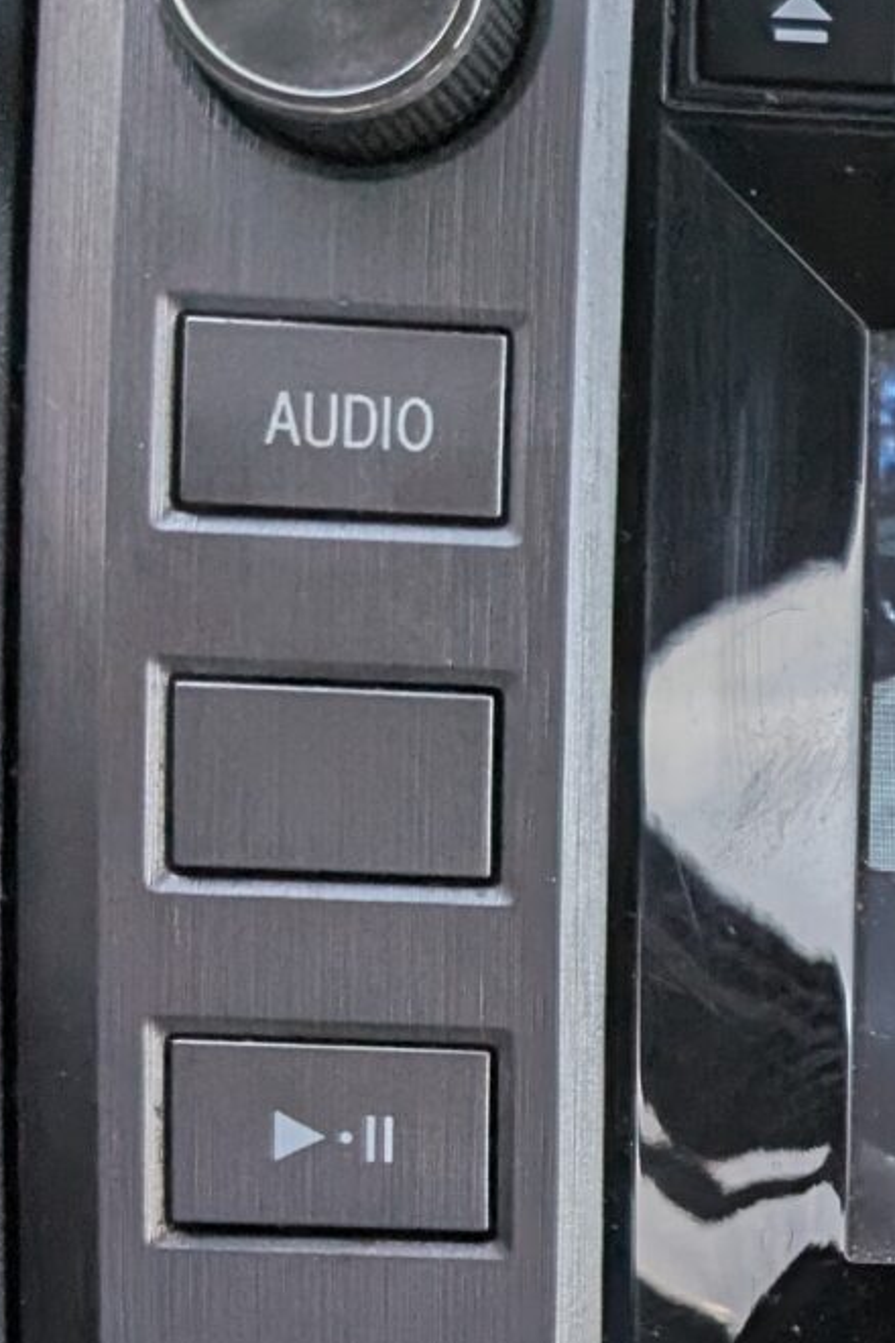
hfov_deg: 12.5
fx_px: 3617
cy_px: 1260
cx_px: 1768
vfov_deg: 20.5
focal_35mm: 97
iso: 53
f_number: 1.68
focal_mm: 6.9
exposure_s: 1/344
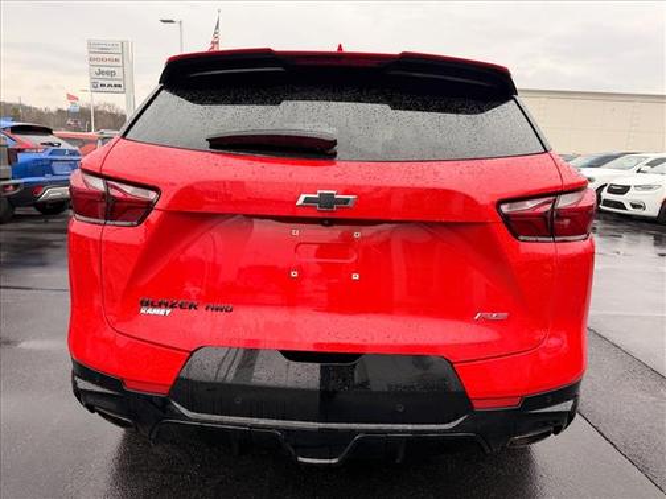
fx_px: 462
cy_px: 250
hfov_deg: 71.6
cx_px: 333
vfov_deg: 56.8
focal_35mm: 24
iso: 80
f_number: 1.78
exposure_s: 1/372
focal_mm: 6.76
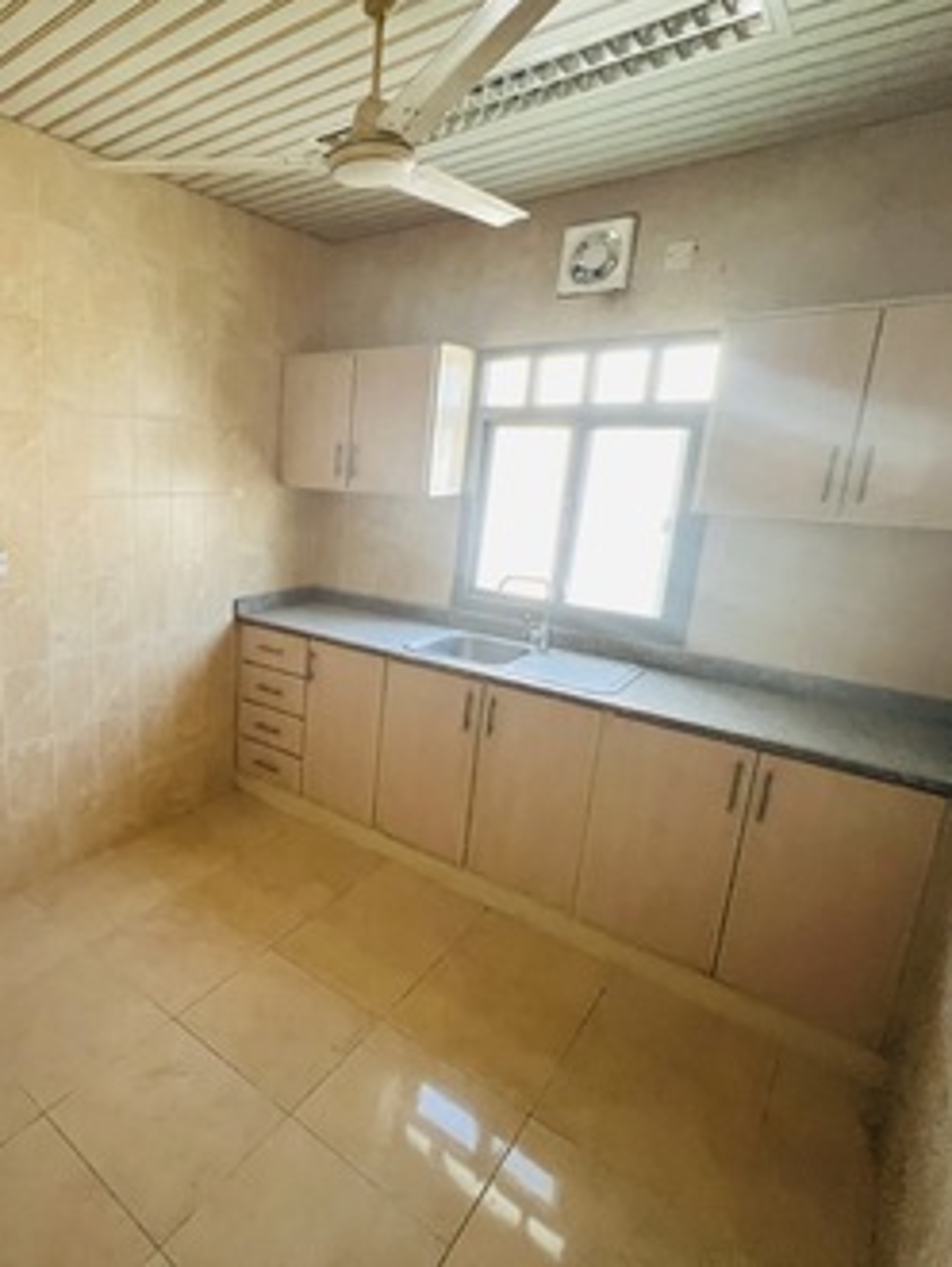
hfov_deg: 66.6
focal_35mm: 18
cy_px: 612
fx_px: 659
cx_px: 225
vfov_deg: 87.7
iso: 500
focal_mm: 1.57
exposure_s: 1/60
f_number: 1.8
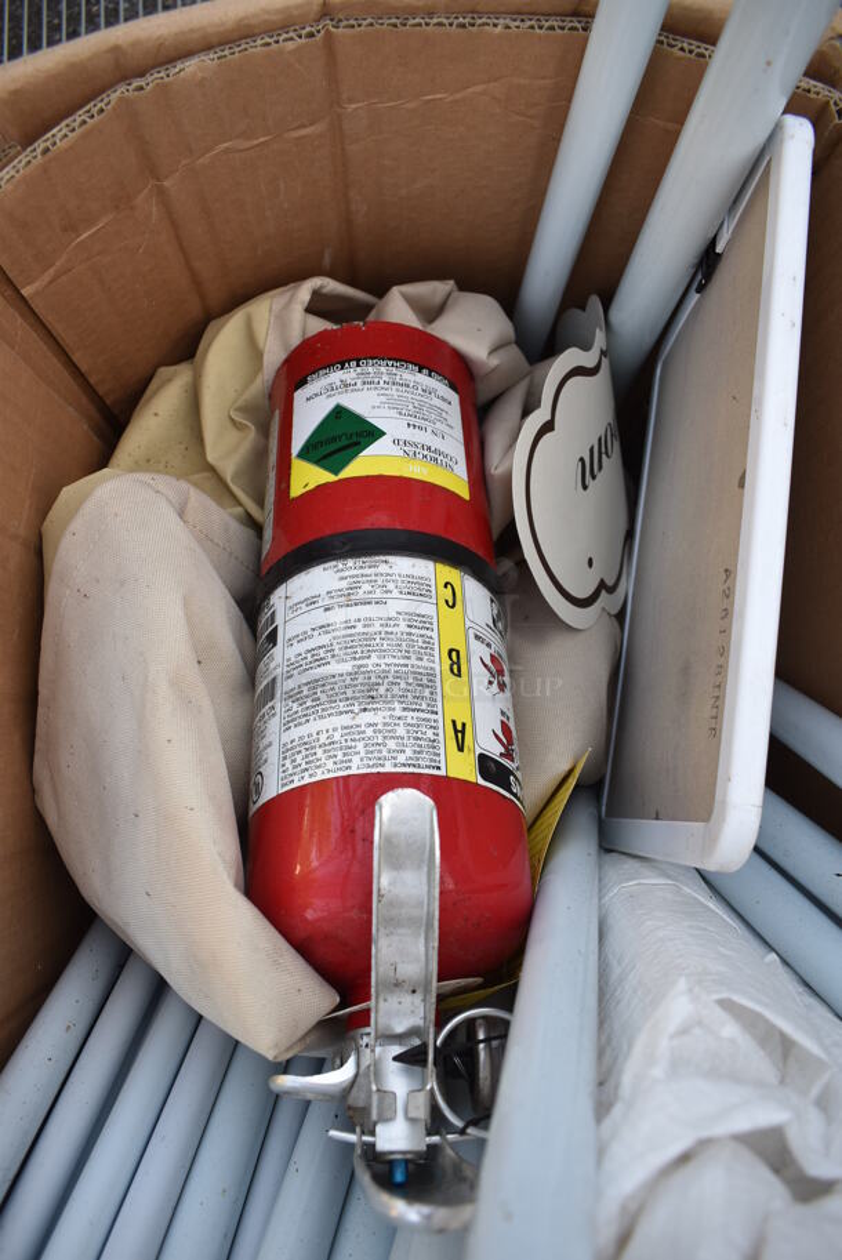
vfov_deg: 67.3
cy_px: 630
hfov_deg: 48.0
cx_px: 421
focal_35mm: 27
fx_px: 946
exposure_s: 1/125
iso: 280
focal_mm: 18
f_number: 5.6
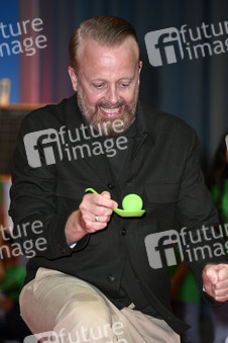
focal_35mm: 271
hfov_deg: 5.1
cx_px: 105
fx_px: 2574
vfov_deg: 7.6
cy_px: 194
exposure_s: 1/200
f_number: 5.6
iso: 1000
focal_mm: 230
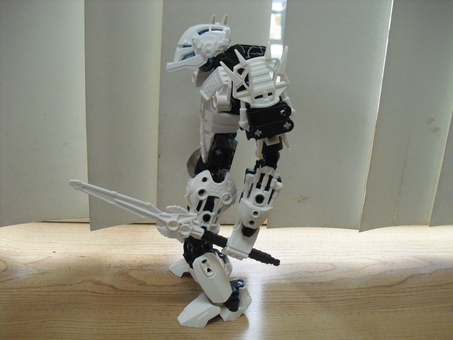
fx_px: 471
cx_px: 226
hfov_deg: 51.4
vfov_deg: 39.7
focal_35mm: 36
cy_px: 170
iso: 400
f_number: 3.1
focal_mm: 6.3
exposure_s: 1/60
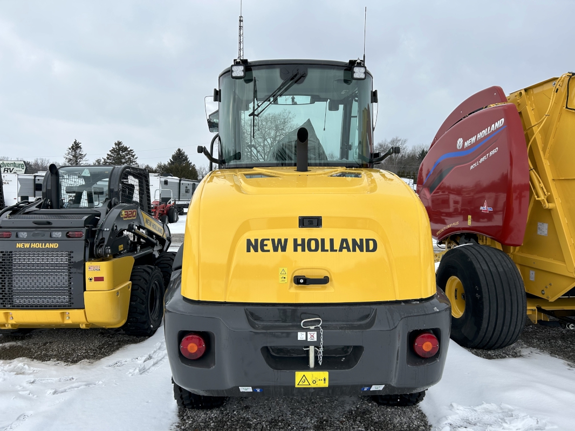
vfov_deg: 53.1
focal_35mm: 26
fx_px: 432
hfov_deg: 67.3
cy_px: 216
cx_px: 288
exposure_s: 1/2915
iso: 50
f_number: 1.5
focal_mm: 5.7
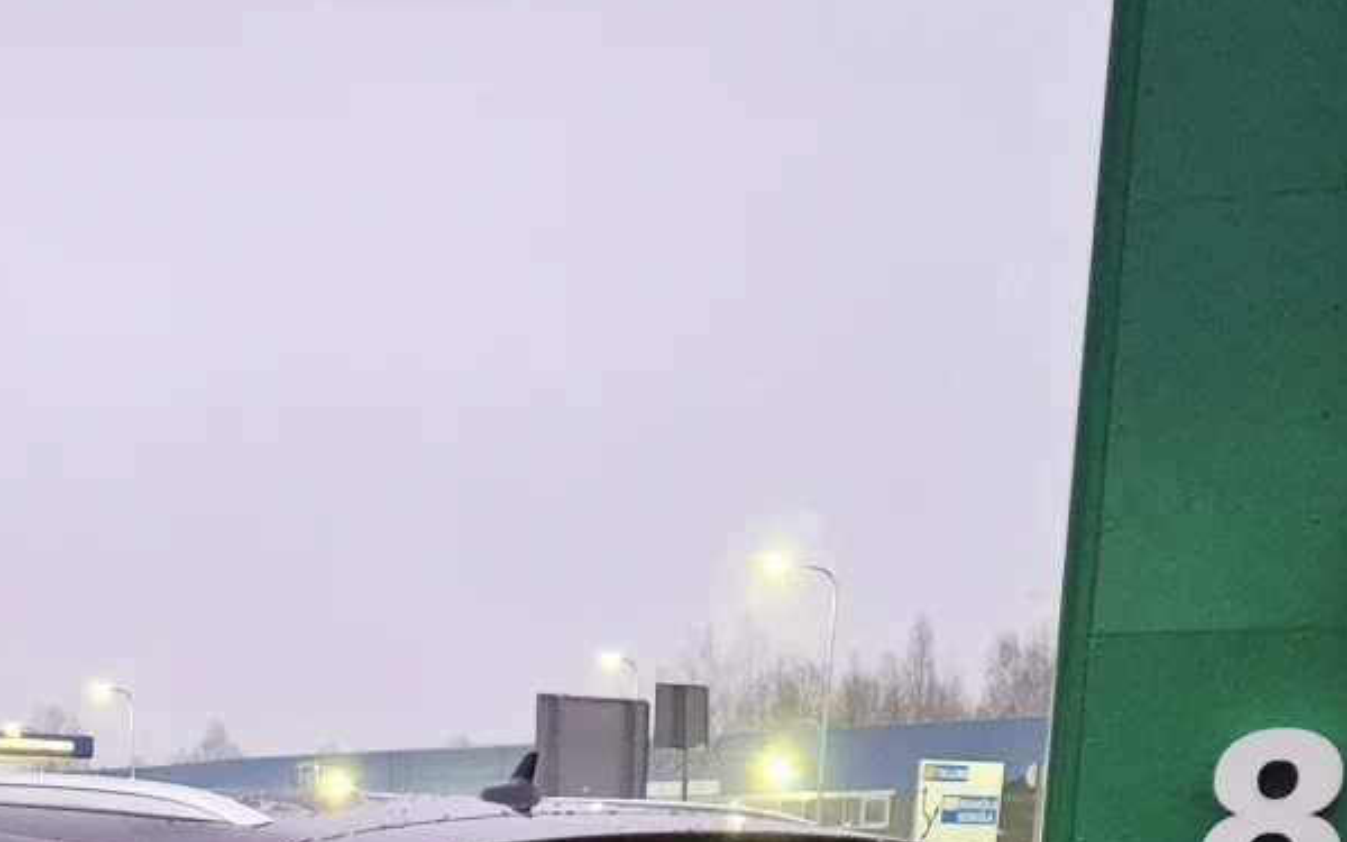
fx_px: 2863
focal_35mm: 78
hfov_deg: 25.8
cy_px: 1520
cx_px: 207
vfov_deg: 14.6
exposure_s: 1/25
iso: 1250
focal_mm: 5.4
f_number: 1.8
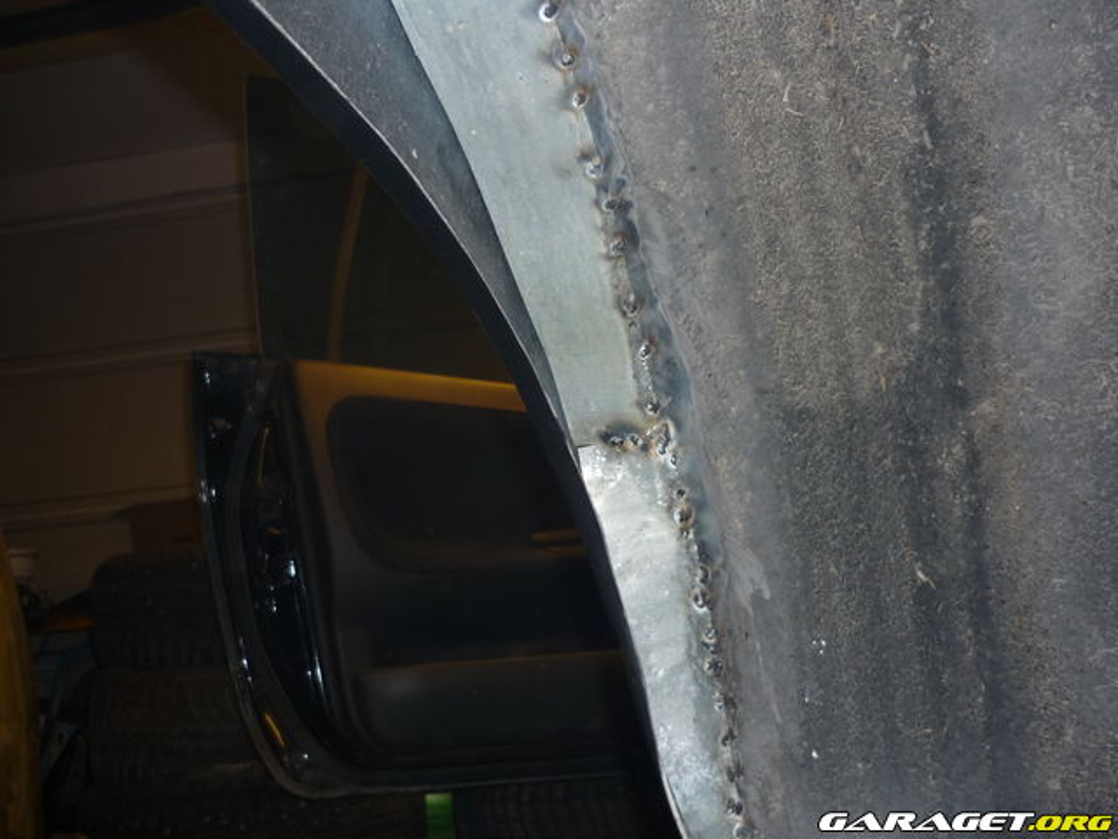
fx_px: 1066
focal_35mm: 33
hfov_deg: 55.4
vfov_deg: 42.9
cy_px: 420
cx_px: 559
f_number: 2.8
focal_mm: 5.5
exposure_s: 1/30
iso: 100
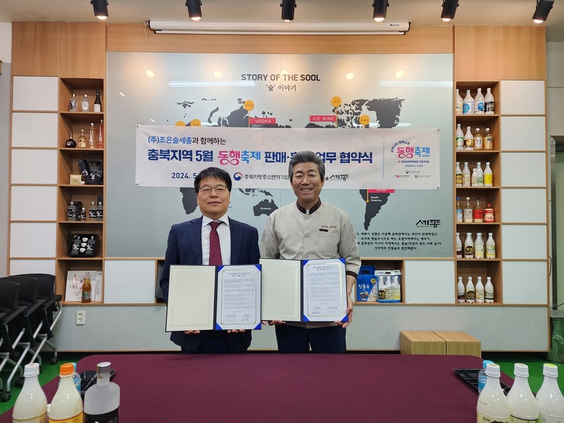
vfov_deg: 58.9
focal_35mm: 23
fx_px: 375
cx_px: 282
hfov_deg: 73.9
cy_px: 212
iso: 250
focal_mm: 6.4
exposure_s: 1/120
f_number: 1.8
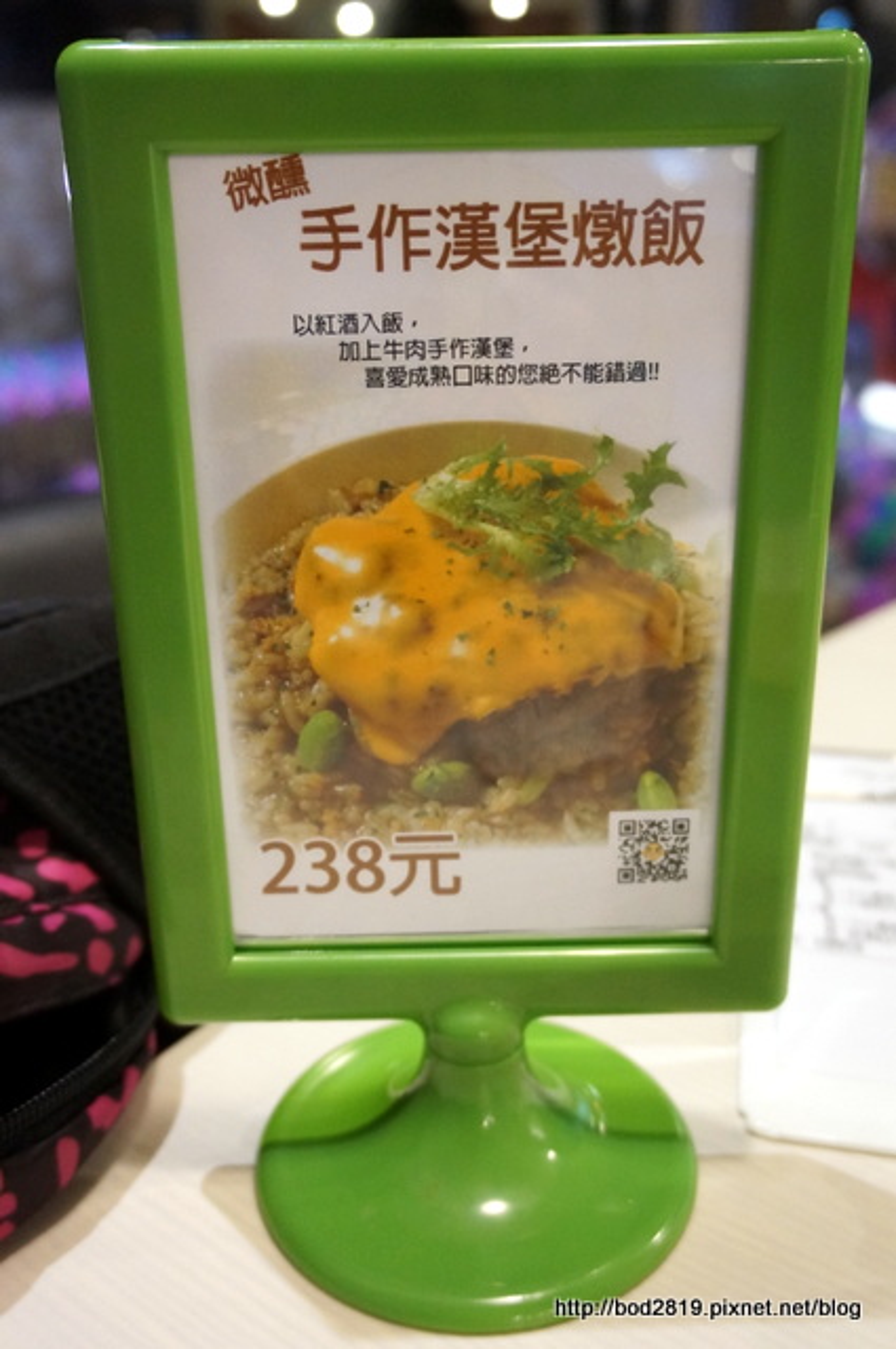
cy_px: 674
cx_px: 448
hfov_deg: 38.3
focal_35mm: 34
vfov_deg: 55.2
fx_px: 1291
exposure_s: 1/60
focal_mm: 23
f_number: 4
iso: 2000
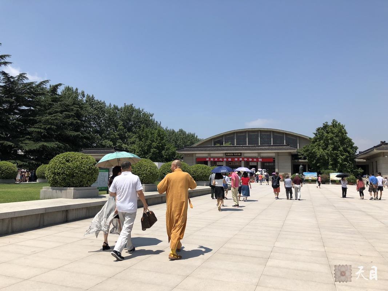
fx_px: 314
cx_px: 194
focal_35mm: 28
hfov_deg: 63.4
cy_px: 146
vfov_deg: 49.7
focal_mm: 3.99
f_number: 1.8
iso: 20
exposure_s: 1/2667
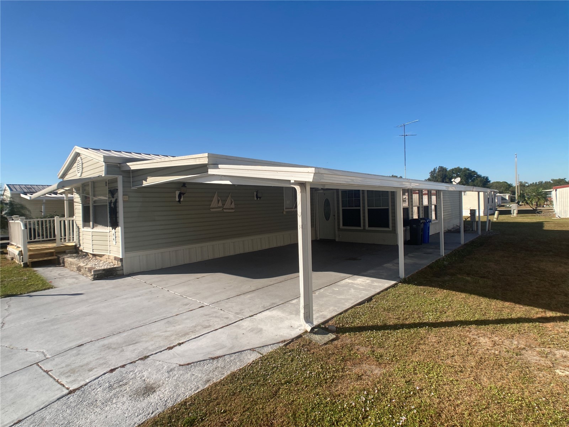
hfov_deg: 63.4
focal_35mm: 28
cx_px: 284
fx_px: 460
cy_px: 214
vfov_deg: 49.7
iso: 20
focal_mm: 3.99
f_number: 1.8
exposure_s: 1/1946
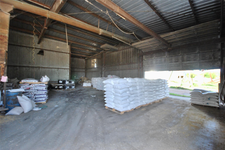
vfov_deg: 77.5
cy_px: 75
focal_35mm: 15
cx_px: 112
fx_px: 94
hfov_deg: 100.3
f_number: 5
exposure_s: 1/100
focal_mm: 10
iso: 200
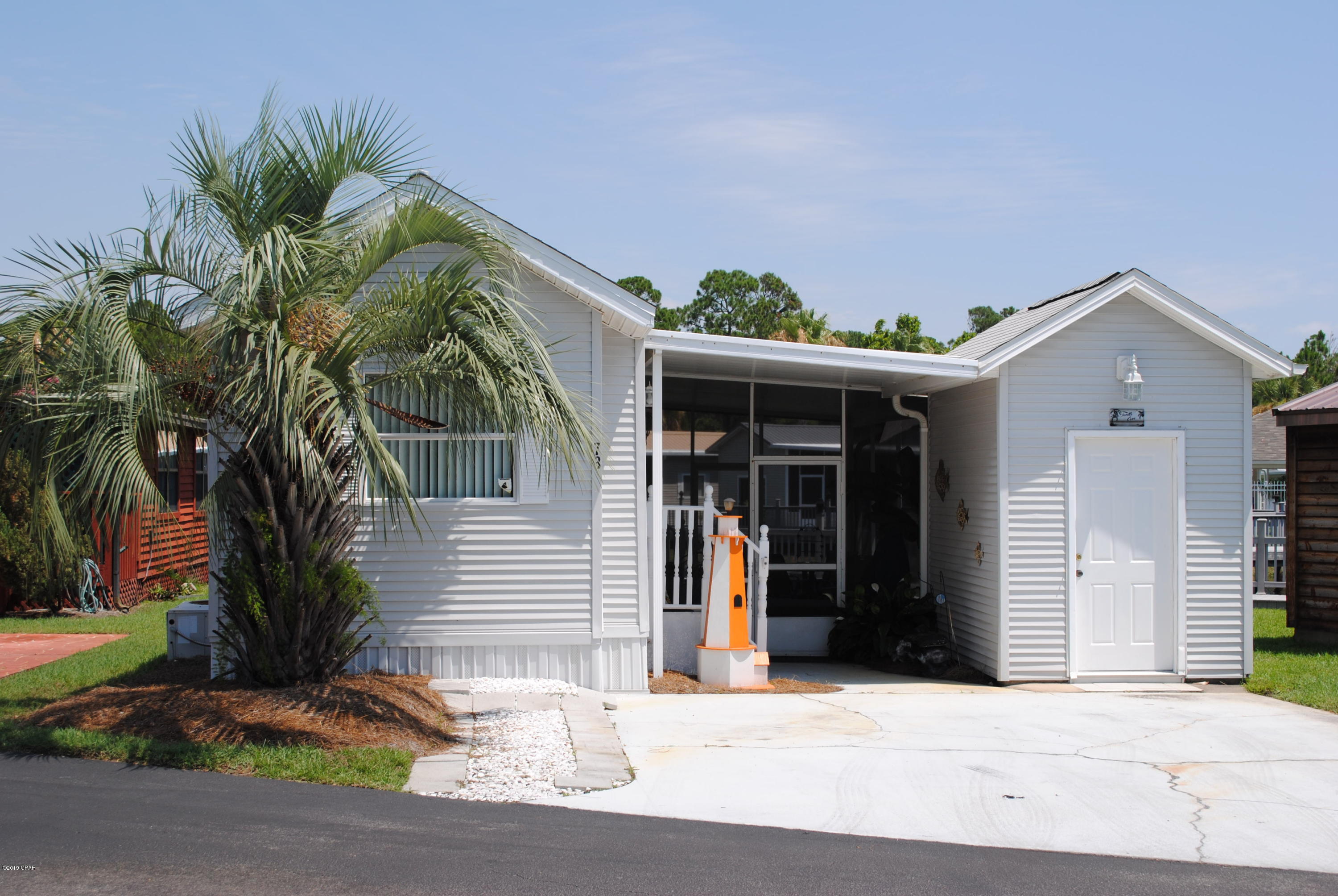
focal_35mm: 44
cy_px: 448
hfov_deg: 44.9
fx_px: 1619
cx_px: 669
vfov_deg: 30.9
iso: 100
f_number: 8
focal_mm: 29
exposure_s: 1/250
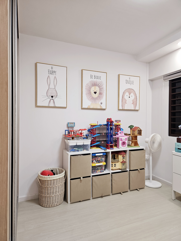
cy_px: 120
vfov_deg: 73.9
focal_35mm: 23
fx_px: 160
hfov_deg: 58.9
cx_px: 90
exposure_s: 1/100
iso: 320
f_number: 1.8
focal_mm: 5.4
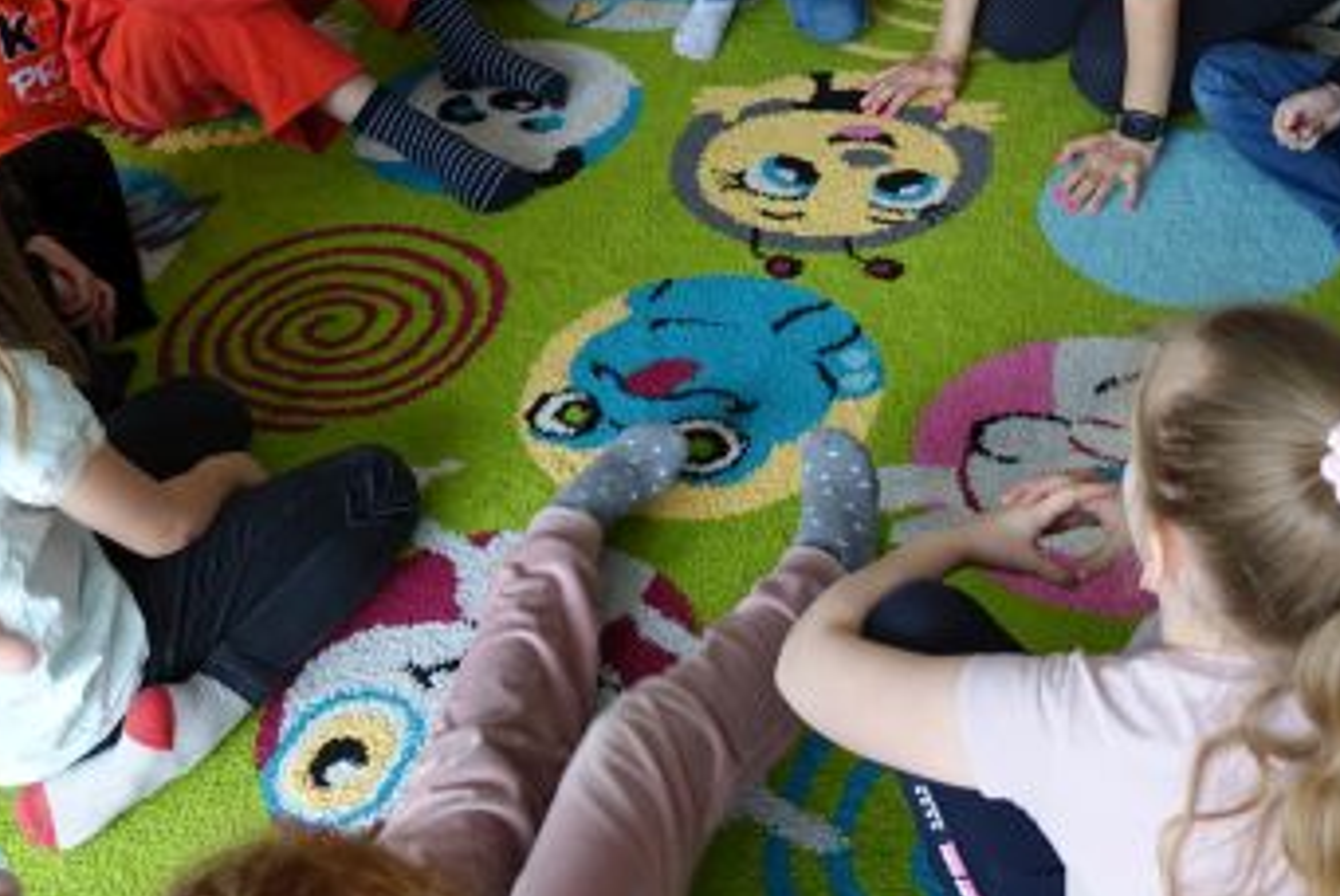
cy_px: 238
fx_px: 1676
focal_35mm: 45
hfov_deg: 43.5
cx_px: 754
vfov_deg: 29.5
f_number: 2.8
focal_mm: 8.8
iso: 160
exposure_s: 1/30
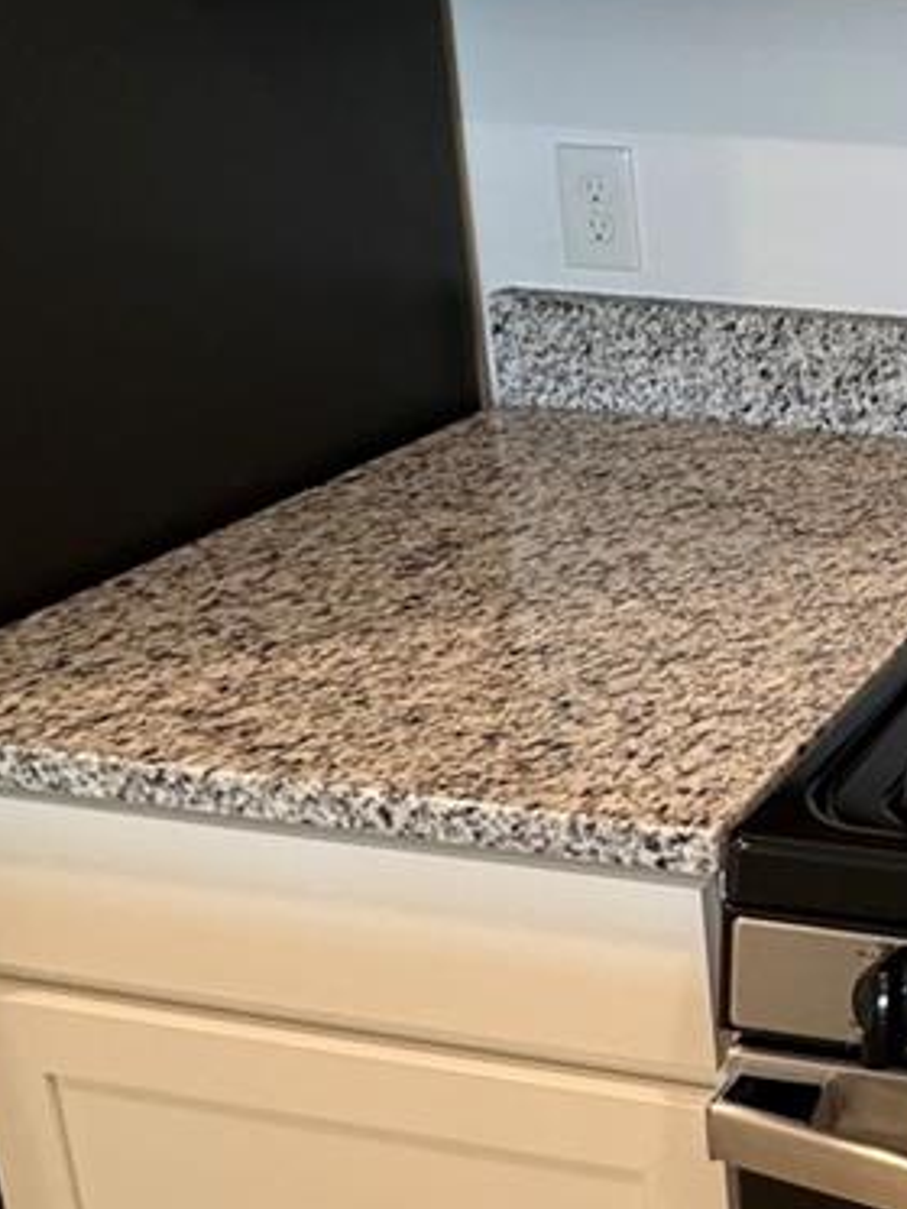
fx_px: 1571
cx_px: 1422
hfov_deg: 24.0
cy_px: 253
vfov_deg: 40.4
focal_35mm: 45
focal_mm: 2.22
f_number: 2.2
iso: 250
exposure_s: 1/60
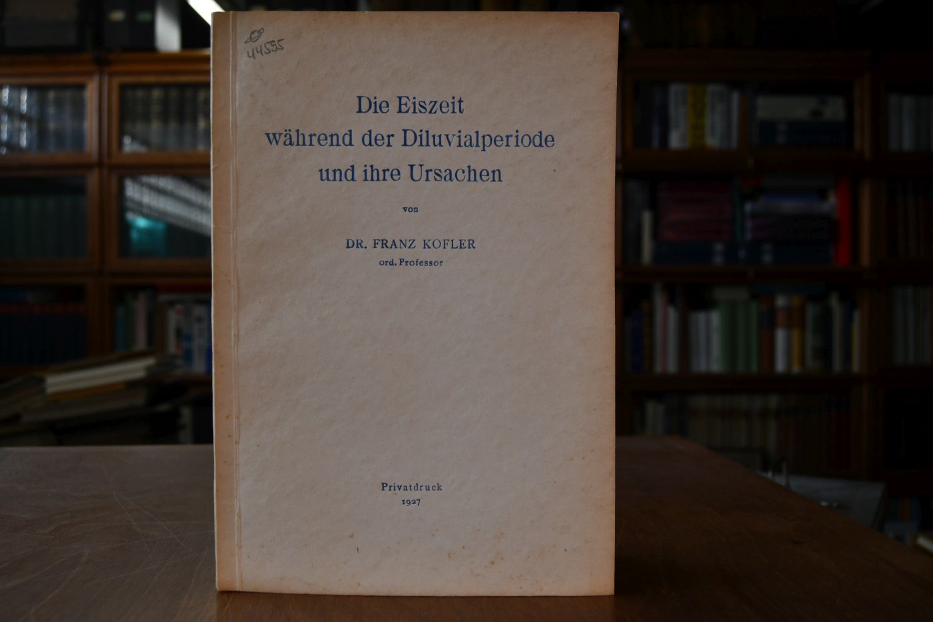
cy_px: 311
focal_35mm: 33
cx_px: 466
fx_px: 855
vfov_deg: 40.0
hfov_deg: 57.2
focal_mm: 22
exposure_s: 1/250
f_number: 5.6
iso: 360
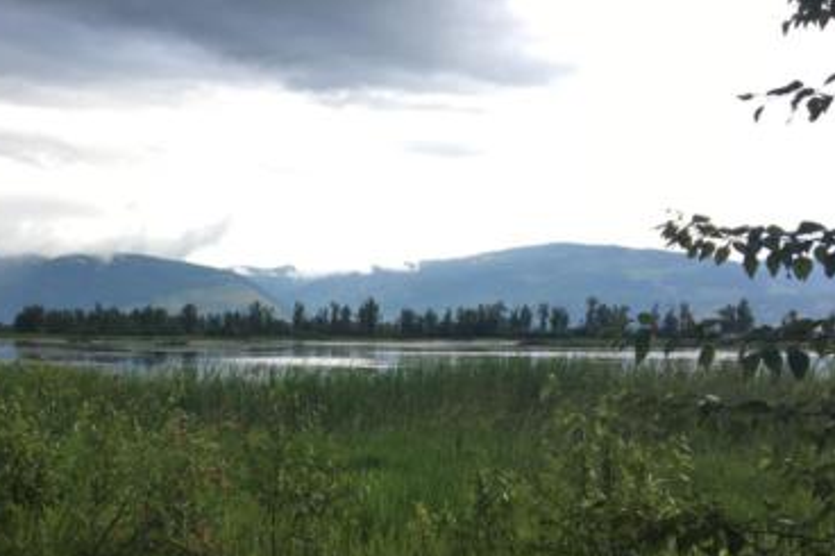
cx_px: 281
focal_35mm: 41
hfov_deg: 46.7
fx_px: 951
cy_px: 421
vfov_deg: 32.0
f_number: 2.2
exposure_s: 1/304
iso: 25
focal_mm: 4.15
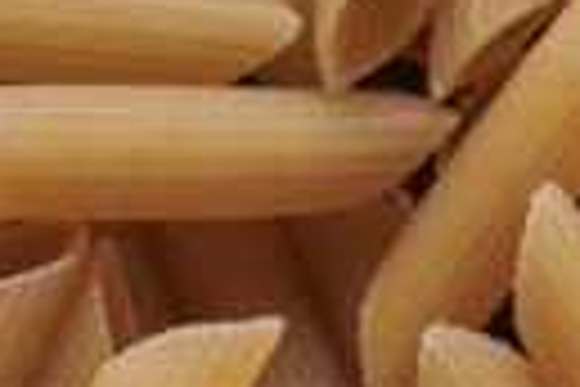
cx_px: 634
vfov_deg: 4.3
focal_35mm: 311
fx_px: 5010
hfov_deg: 6.6
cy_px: 1174
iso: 160
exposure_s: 1/100
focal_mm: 50
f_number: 8
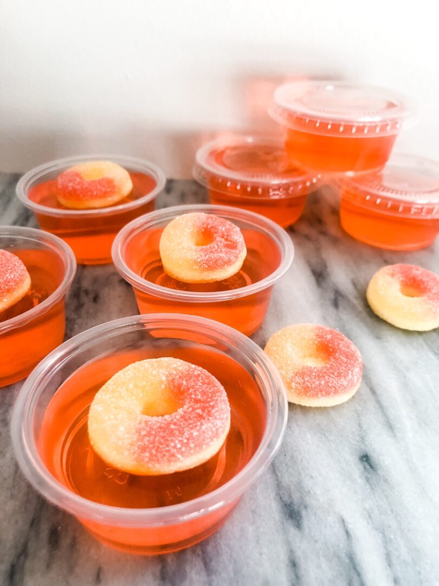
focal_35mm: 28
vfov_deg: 63.4
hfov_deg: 49.7
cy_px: 293
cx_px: 220
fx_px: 473
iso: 25
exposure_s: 1/30
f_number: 1.8
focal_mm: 3.99
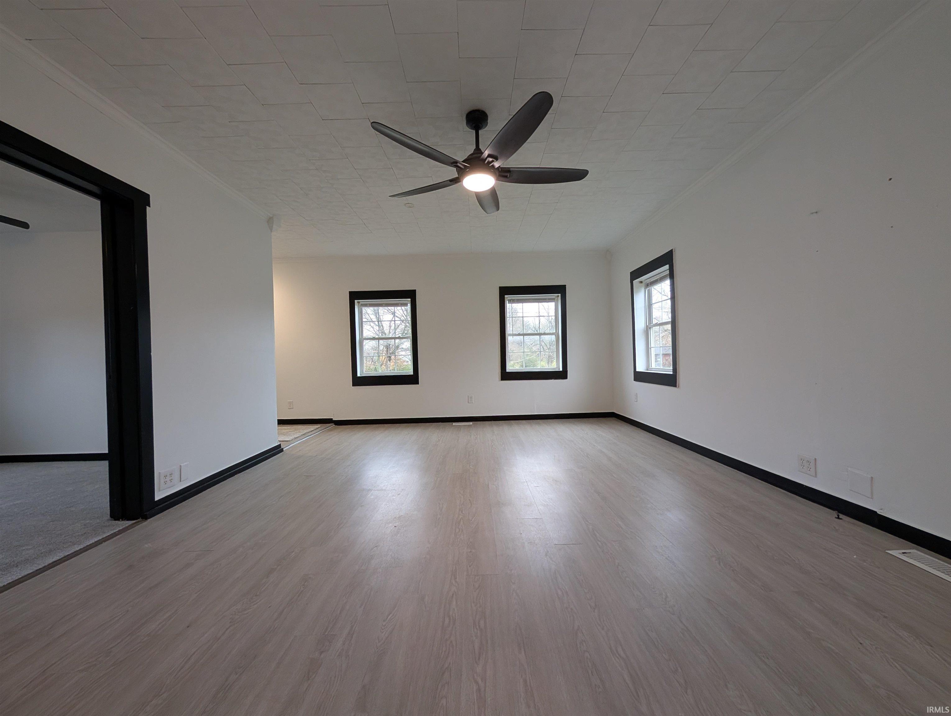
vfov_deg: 94.6
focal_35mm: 12
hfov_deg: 110.5
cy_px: 358
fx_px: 330
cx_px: 476
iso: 161
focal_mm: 2.02
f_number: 1.7
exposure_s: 1/120
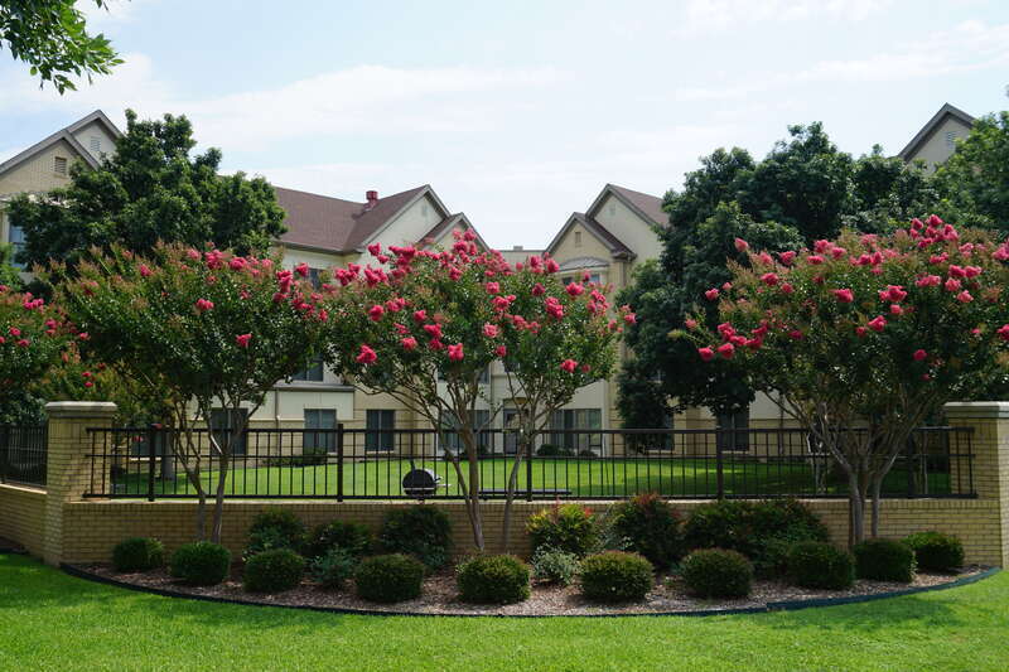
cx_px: 504
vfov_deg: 40.0
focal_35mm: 33
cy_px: 336
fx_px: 925
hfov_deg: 57.2
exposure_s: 1/100
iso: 100
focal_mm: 22
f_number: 11
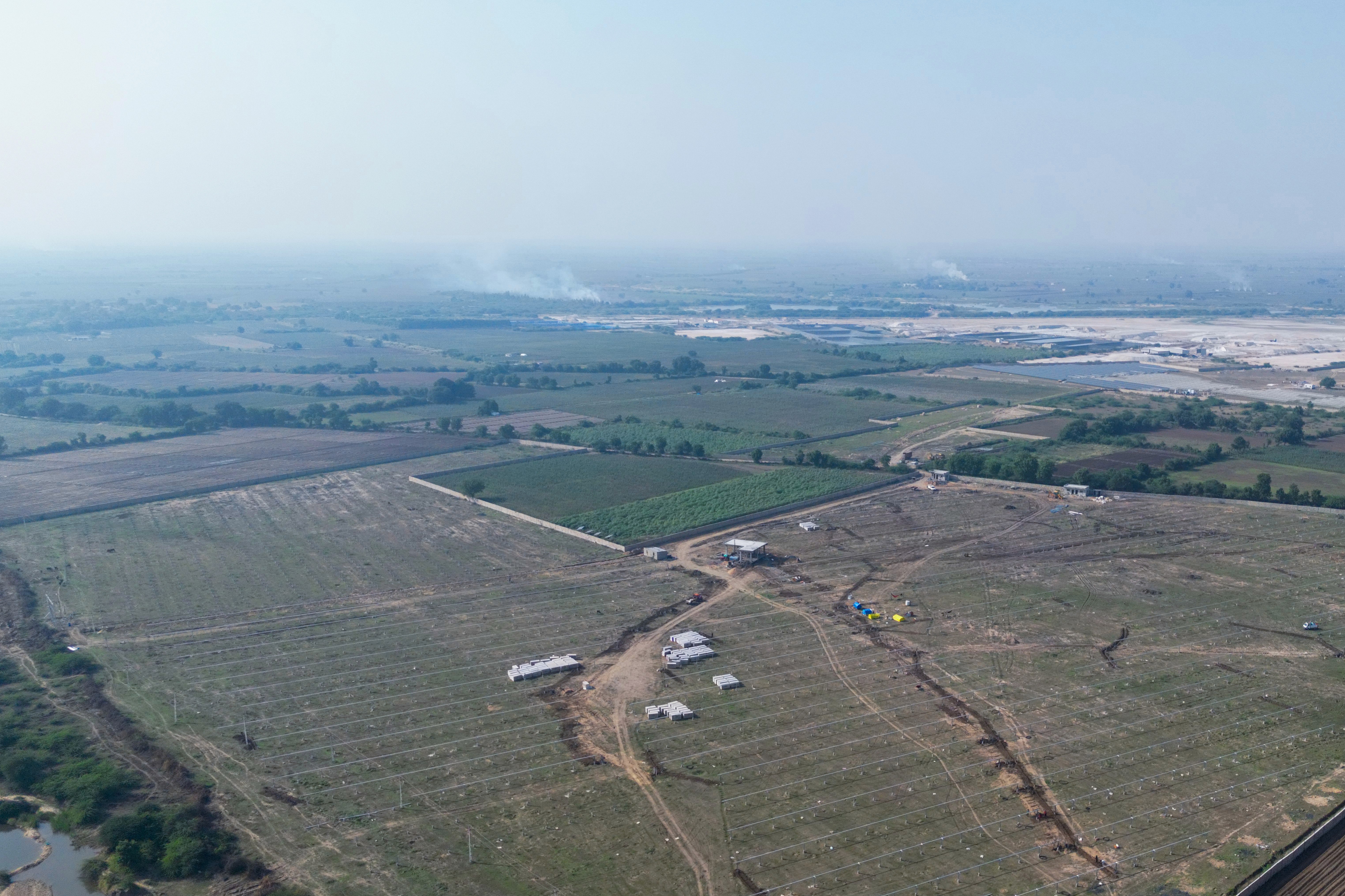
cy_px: 546
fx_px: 1233
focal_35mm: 33
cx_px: 826
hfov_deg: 56.7
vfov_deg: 39.8
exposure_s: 1/3200
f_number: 1.7
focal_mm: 6.72
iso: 140
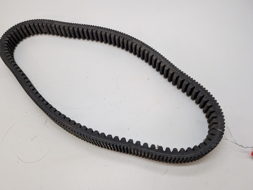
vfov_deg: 54.9
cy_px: 92
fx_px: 183
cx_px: 127
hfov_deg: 69.4
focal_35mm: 25
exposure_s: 1/54.2
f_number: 1.68
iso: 98
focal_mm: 6.9
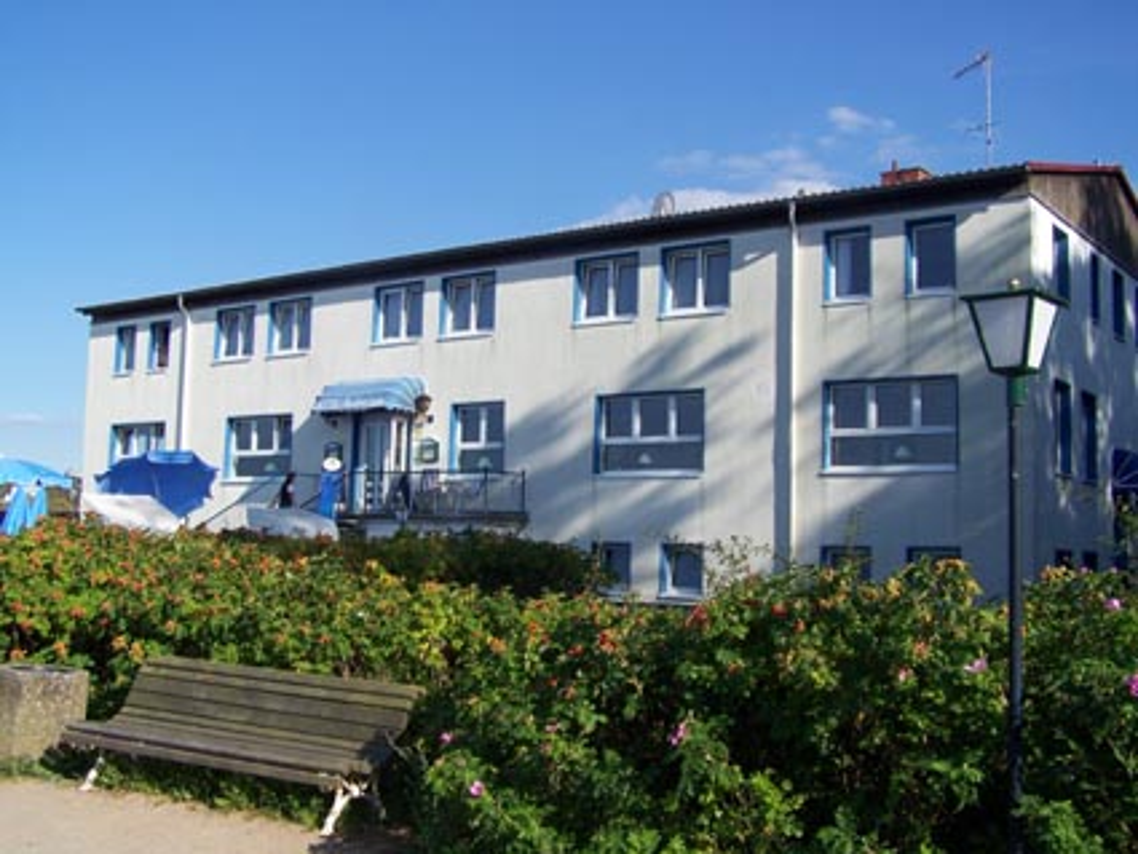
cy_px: 427
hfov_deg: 49.0
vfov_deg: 37.7
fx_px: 1250
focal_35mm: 38
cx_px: 569
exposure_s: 1/500
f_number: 4
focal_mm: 6.3
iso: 64
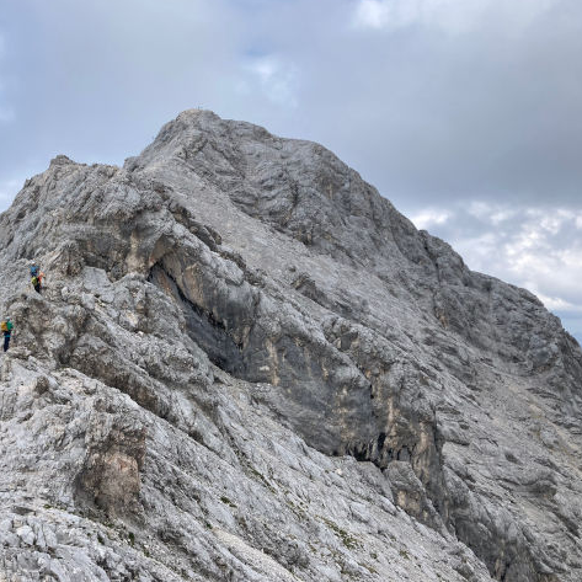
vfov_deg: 48.4
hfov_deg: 47.6
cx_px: 189
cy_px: 283
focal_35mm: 34
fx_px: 647
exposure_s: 1/1845
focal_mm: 3.99
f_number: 1.8
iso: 20
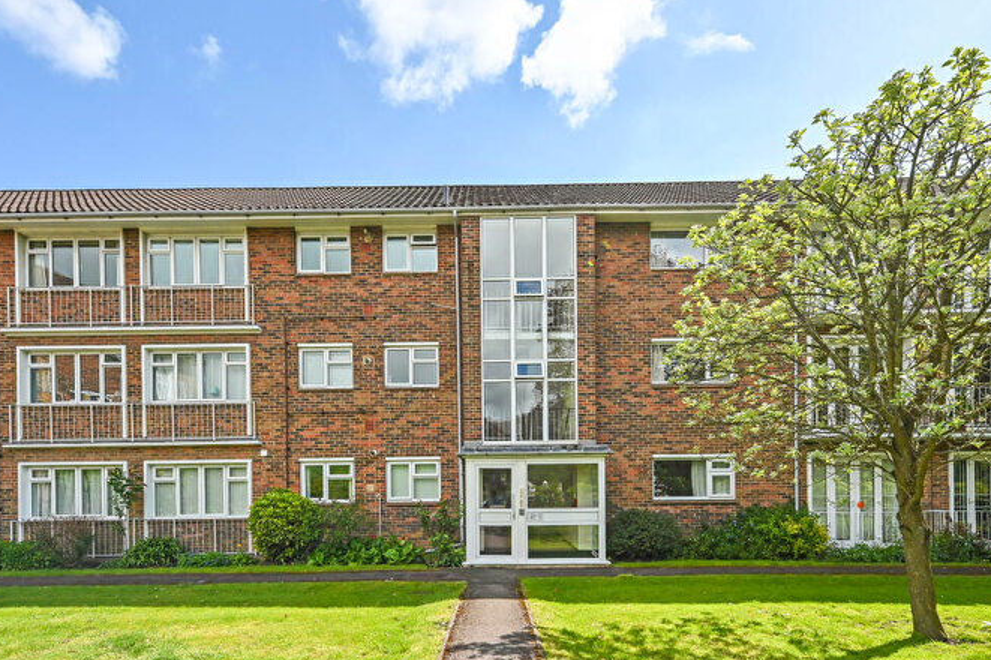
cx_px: 480
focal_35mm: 19
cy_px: 345
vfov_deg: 65.8
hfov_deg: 88.3
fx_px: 510
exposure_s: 1/1000
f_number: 8
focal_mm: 17.5
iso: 320
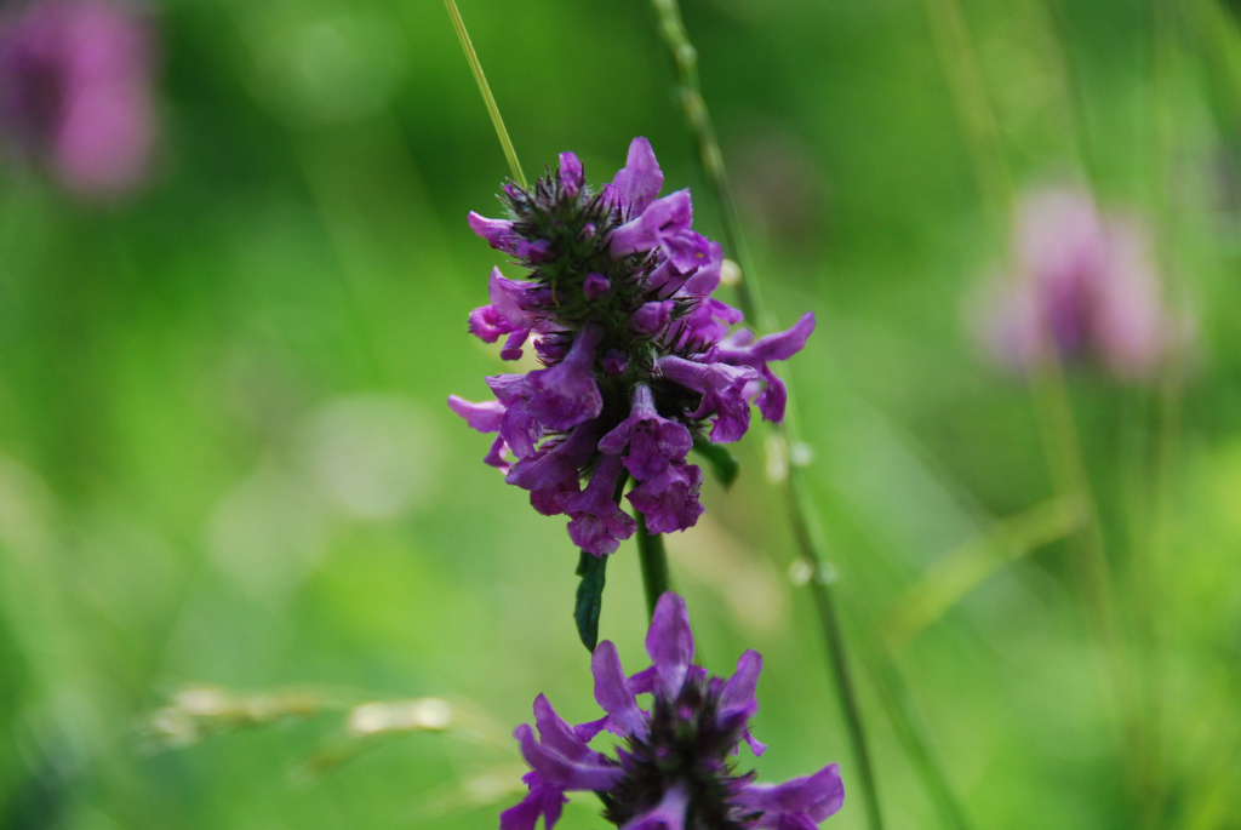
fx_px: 10352
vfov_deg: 4.6
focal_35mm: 300
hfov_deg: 6.9
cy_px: 415
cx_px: 620
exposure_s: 1/400
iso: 400
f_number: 5.6
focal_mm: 200
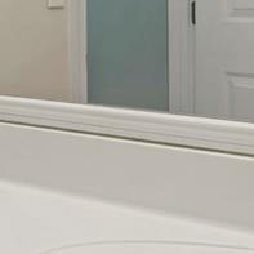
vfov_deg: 16.0
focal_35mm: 106
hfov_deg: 14.6
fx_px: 880
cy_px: -17
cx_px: -186
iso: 200
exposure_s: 1.6
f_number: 10
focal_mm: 12
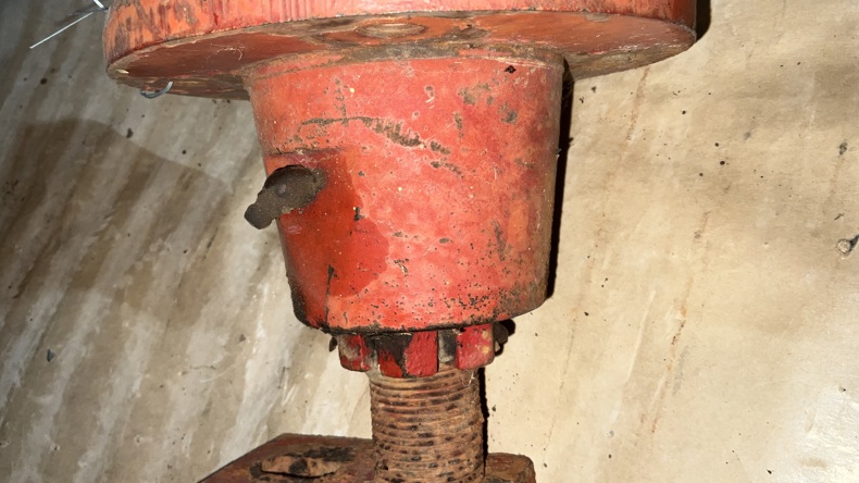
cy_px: 164
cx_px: 434
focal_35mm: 32
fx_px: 729
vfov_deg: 36.3
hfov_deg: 61.0
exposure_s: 1/103
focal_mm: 3
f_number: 1.8
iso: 16
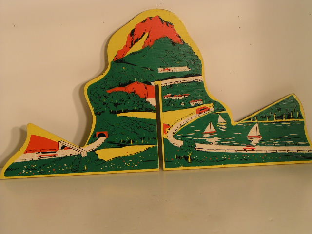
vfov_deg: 13.0
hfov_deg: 17.3
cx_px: 156
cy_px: 117
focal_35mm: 114
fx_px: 1028
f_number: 3.5
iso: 50
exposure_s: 1/125
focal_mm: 17.4
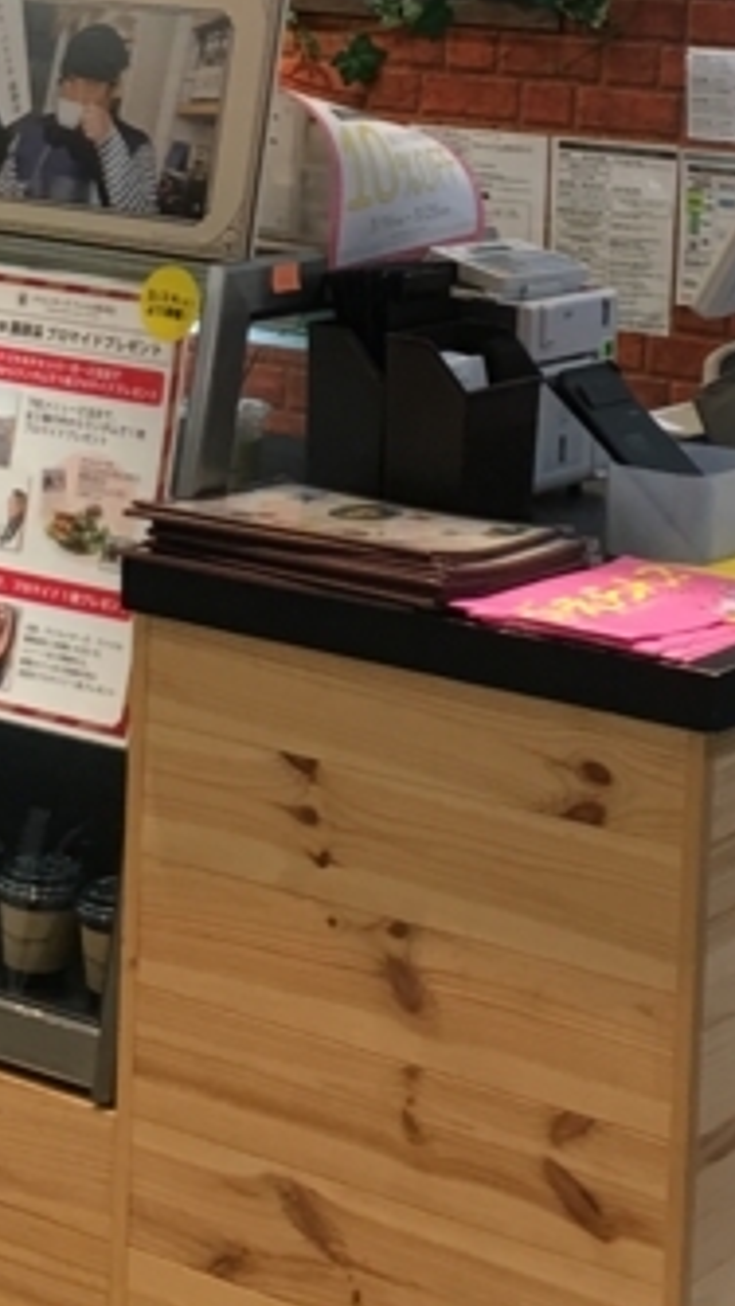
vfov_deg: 21.6
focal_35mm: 97
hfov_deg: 12.5
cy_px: 160
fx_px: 3359
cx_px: 250
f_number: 2.2
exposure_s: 1/15
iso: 25
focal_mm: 4.15
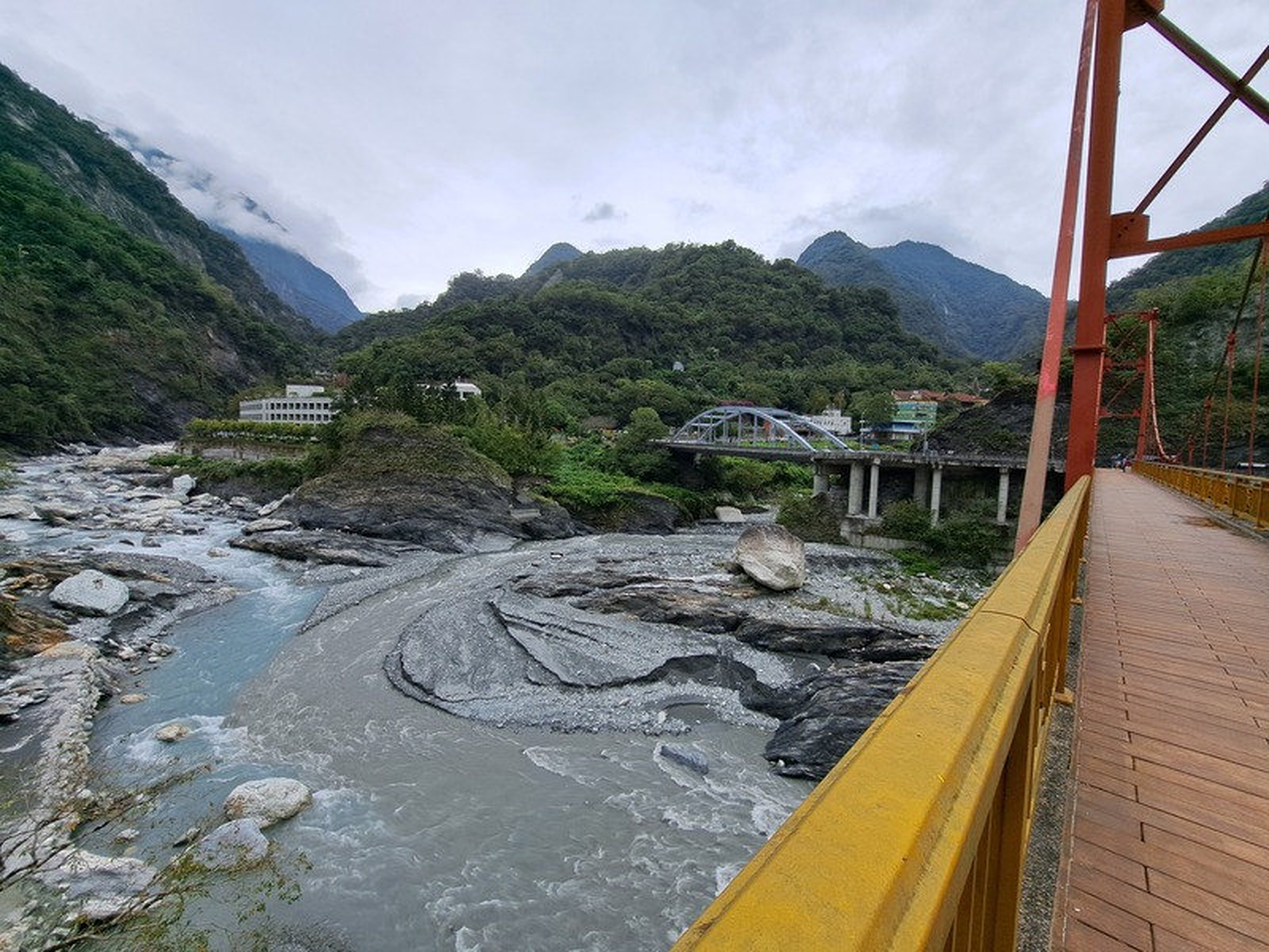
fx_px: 477
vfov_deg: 89.9
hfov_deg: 106.2
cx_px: 634
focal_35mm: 13
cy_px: 476
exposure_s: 1/1036
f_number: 2.2
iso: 50
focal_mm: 1.74
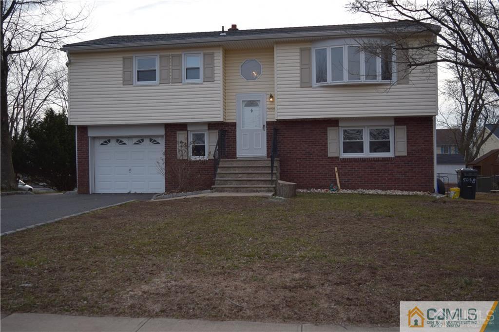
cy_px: 166
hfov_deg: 53.1
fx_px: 499
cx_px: 250
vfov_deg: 36.8
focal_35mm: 36
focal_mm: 24
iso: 200
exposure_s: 1/800
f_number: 4
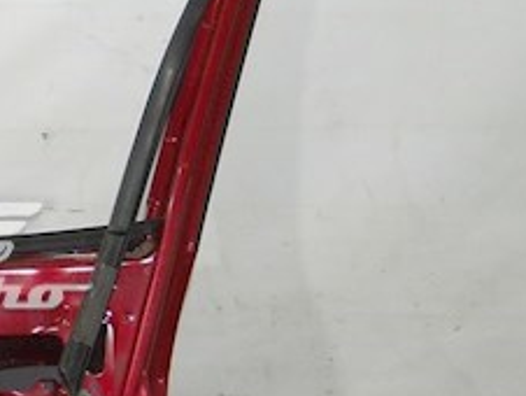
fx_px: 1765
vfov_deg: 12.8
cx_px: -189
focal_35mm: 116
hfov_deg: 15.9
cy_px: 273
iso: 160
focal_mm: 6.72
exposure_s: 1/30
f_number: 3.1
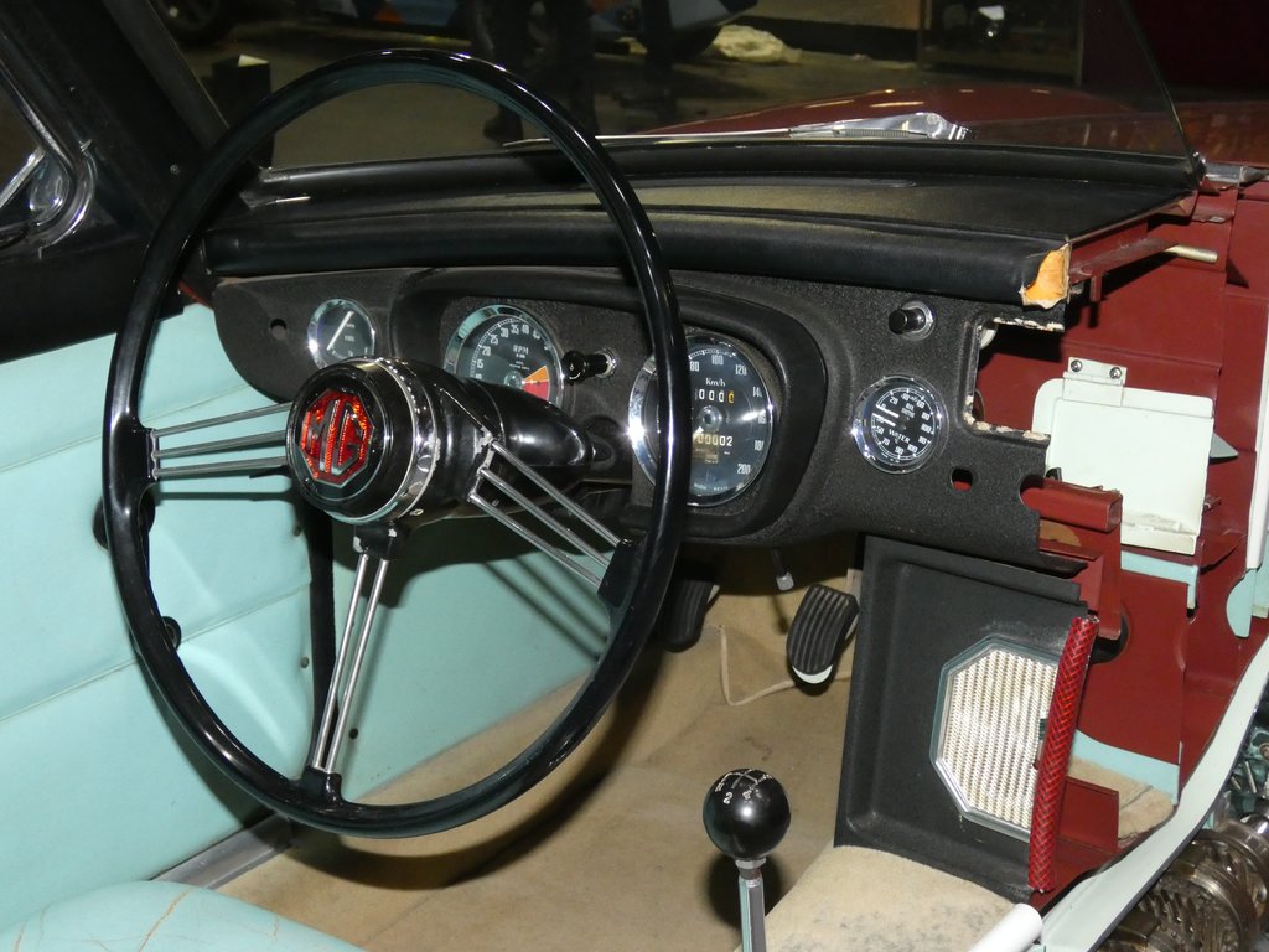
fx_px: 1833
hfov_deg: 38.2
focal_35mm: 50
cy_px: 476
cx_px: 634
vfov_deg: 29.1
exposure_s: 1/250
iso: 800
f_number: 3.9
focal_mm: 9
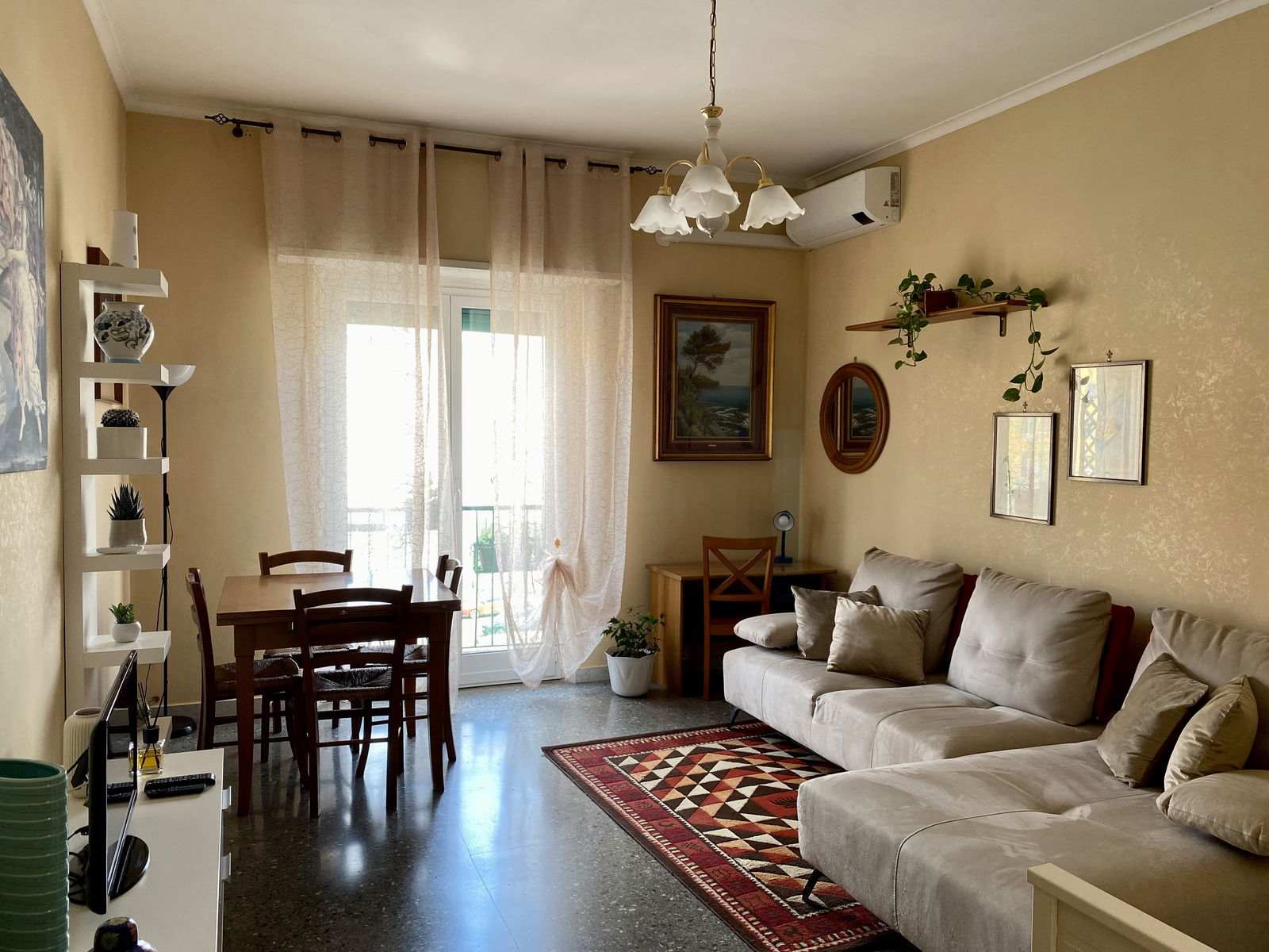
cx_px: 634
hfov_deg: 67.3
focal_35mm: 26
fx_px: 953
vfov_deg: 53.1
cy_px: 476
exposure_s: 1/100
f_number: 1.8
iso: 80
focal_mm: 4.25
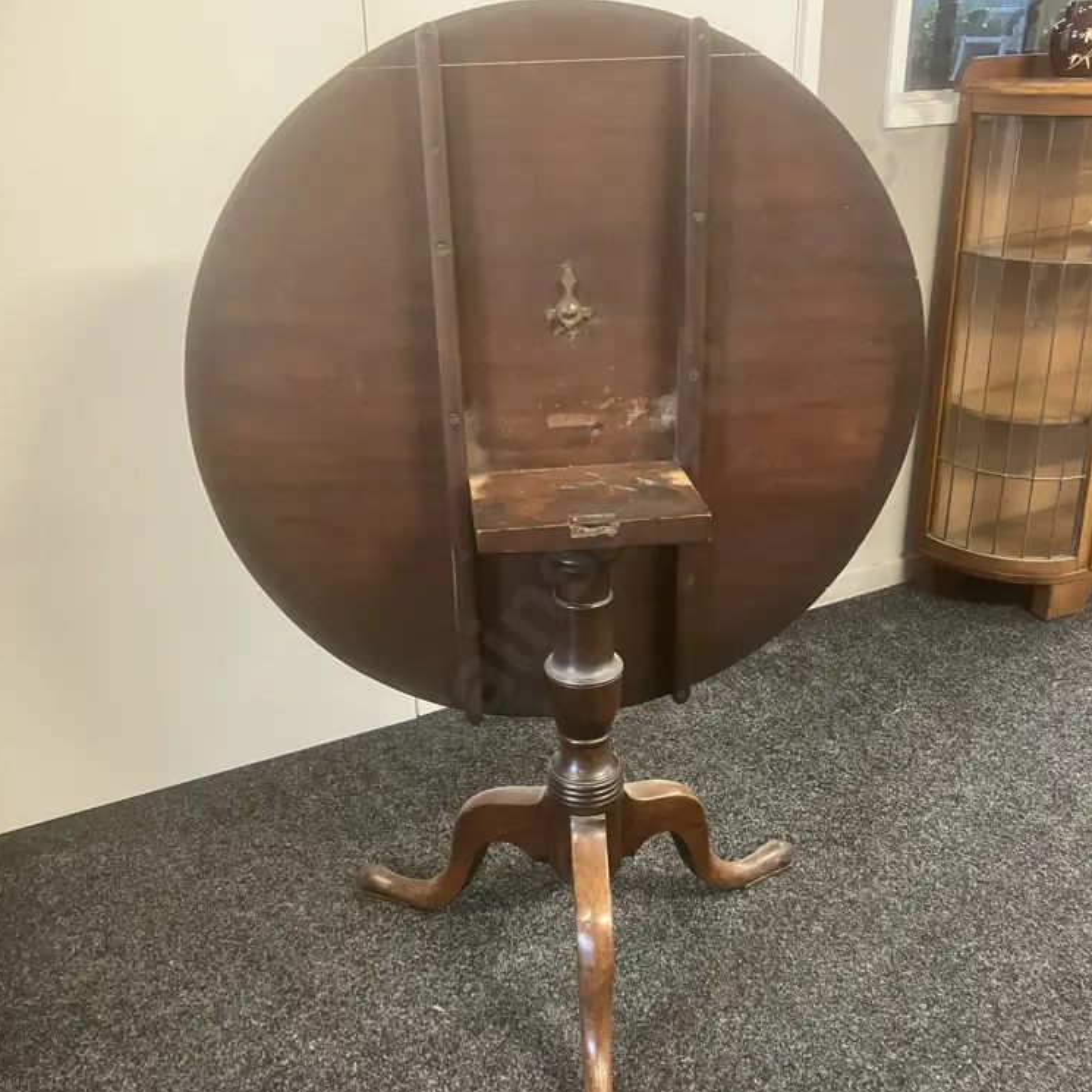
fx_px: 1213
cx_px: 556
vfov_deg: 48.4
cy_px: 585
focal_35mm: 34
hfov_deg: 48.4
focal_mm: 3.99
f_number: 1.8
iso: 320
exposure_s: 1/33
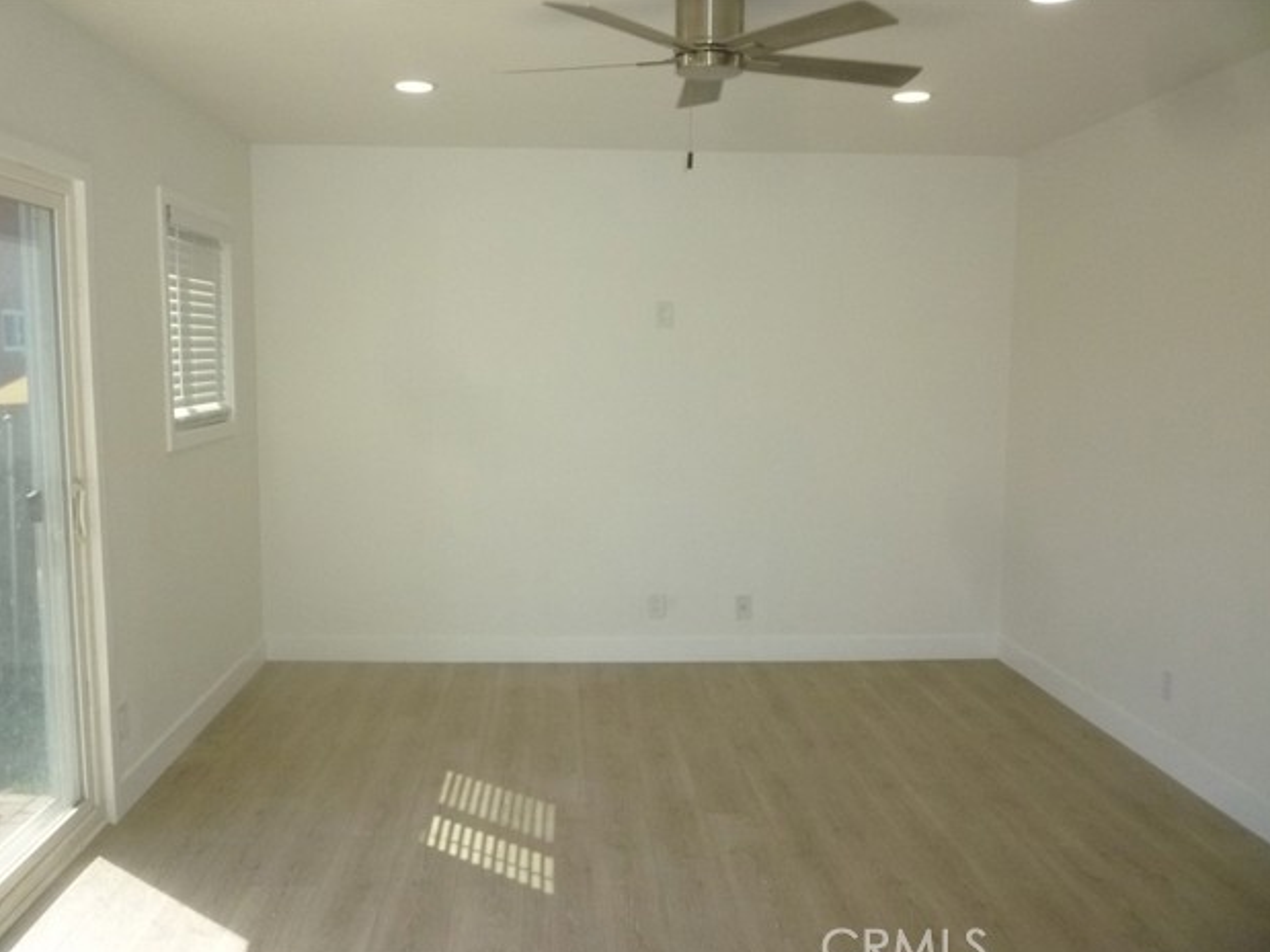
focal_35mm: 30
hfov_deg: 60.0
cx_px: 620
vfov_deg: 46.8
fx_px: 1100
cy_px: 484
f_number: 4
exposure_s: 1/500
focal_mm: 5.2
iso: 400
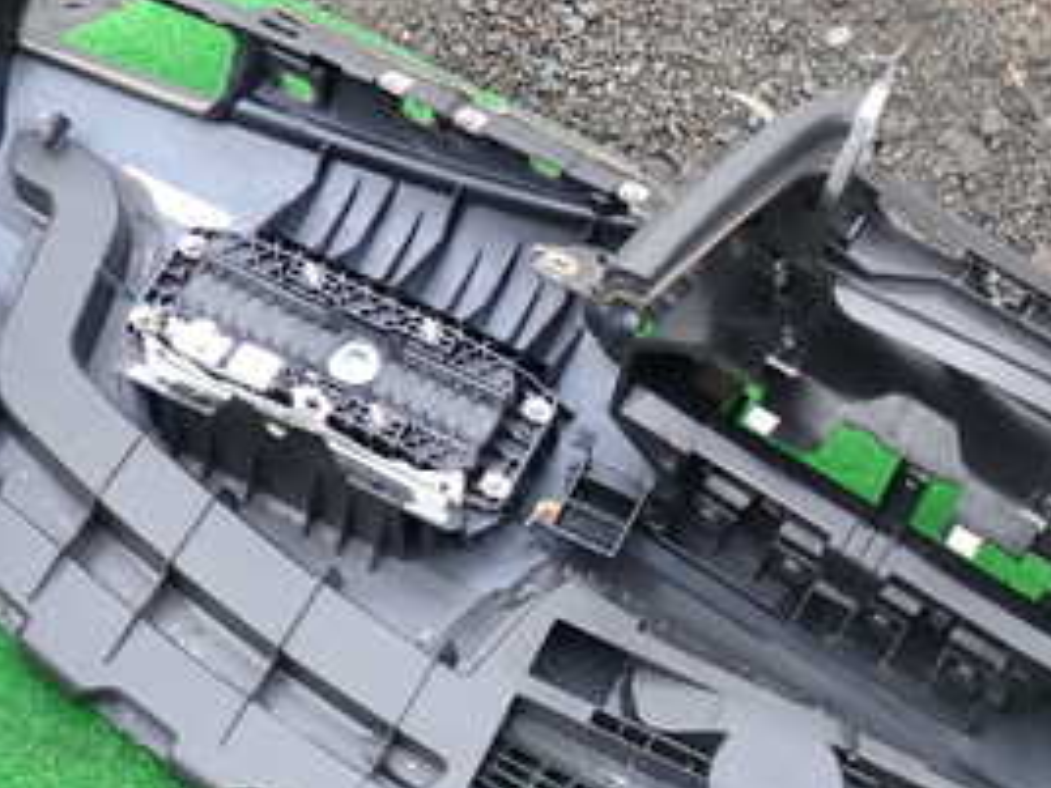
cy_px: 529
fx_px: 1700
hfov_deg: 33.2
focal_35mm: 56
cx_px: 859
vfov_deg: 26.0
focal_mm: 4.5
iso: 200
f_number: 2
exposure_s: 1/50
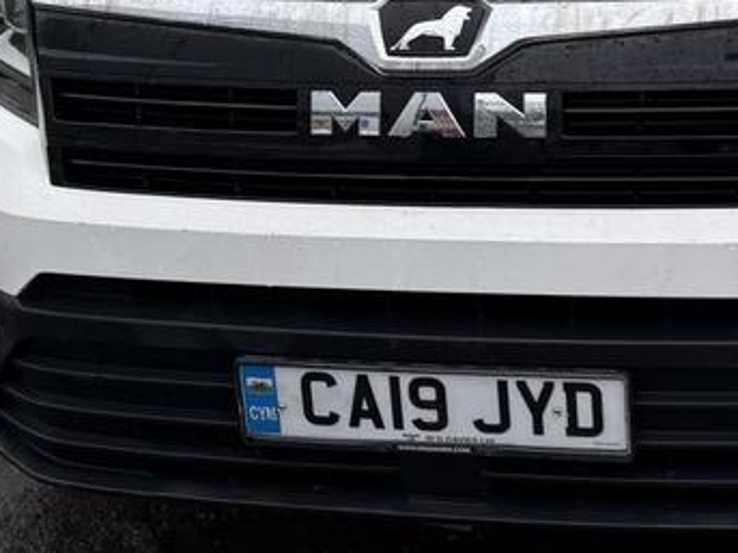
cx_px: 658
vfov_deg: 20.0
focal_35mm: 68
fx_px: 1449
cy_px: -146
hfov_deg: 27.6
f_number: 1.6
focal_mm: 5.96
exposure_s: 1/122
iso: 80
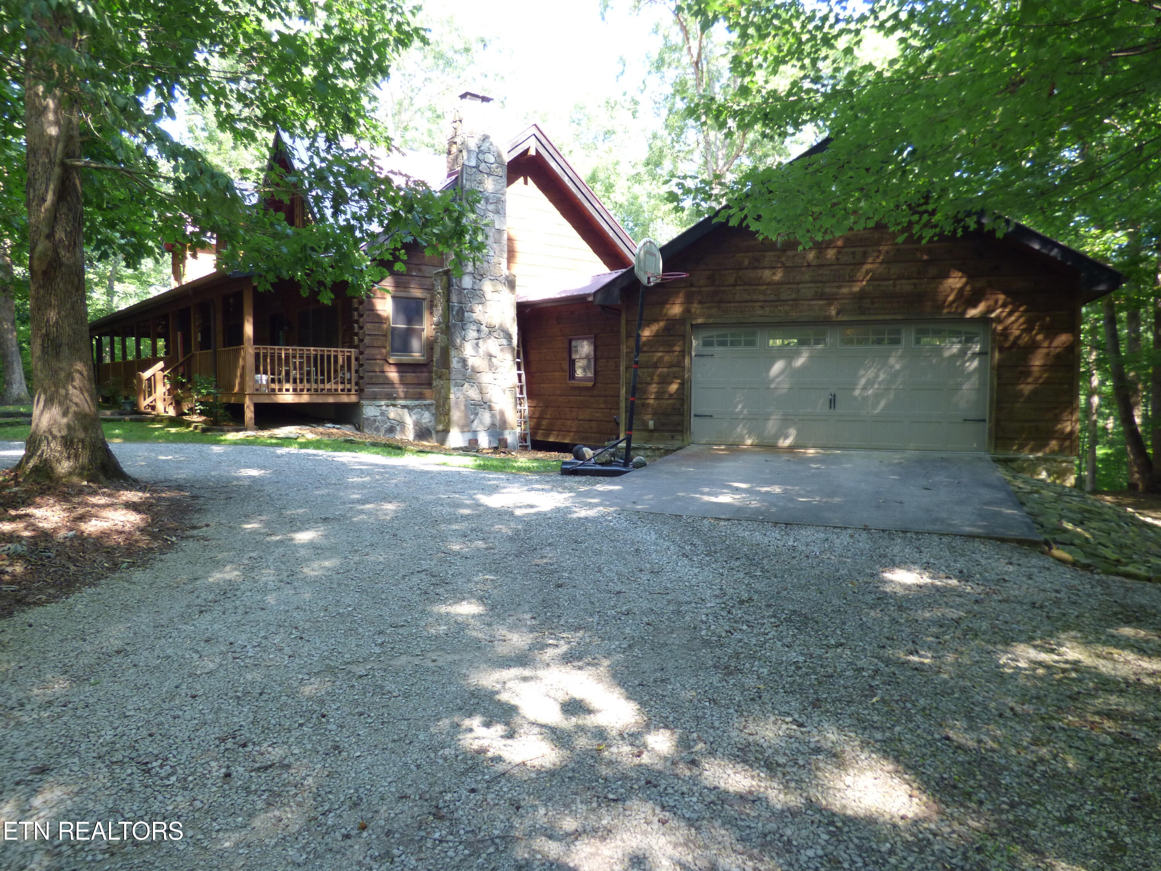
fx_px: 805
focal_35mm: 24
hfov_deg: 71.6
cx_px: 580
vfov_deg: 56.8
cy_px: 436
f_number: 3
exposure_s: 1/60
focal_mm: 4.25
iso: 160
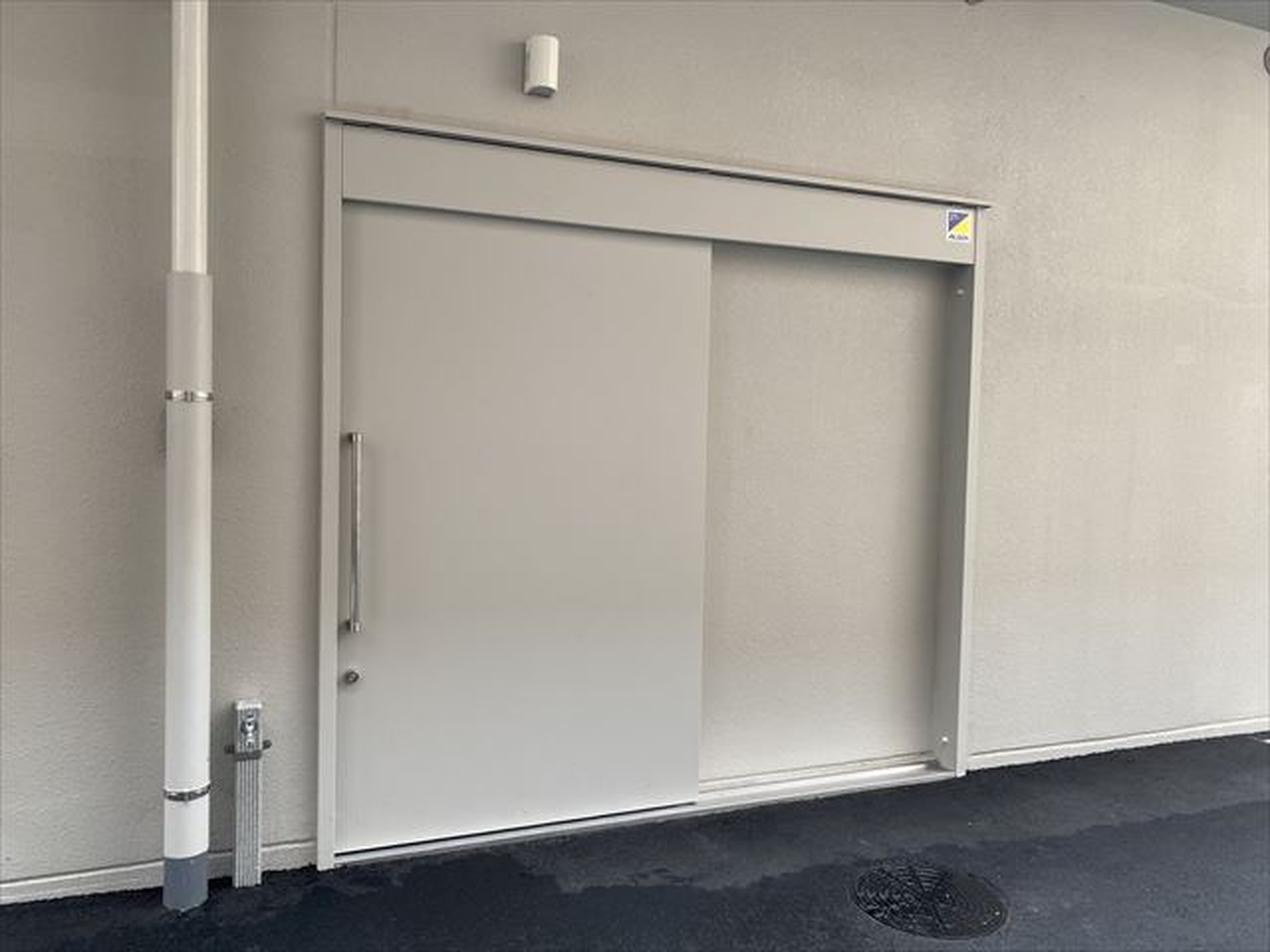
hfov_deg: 67.3
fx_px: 954
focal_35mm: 26
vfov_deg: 53.1
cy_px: 476
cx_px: 635
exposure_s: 1/122
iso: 80
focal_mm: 4.25
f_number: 1.8
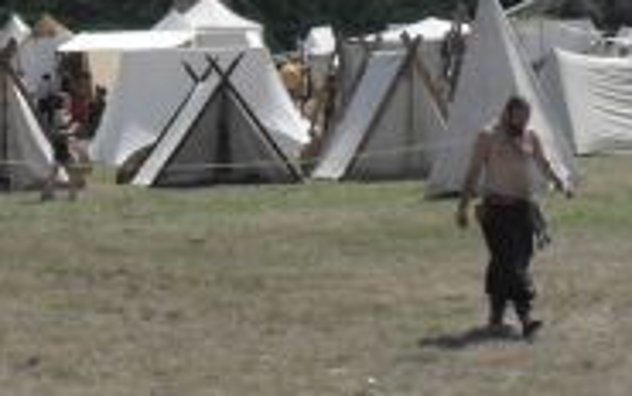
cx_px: 260
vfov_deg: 9.0
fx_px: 2396
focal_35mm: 139
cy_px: -335
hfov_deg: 15.0
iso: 80
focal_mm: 6.3
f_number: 8.3
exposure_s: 1/250
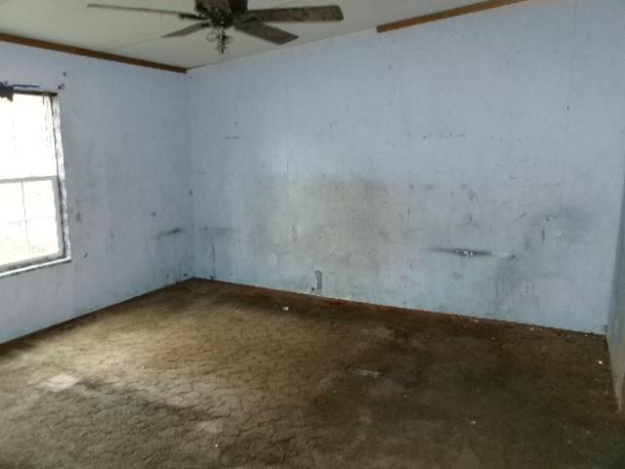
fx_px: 506
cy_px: 234
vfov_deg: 49.7
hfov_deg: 63.4
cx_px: 312
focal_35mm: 28
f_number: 3.9
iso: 800
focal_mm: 5.1
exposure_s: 1/34
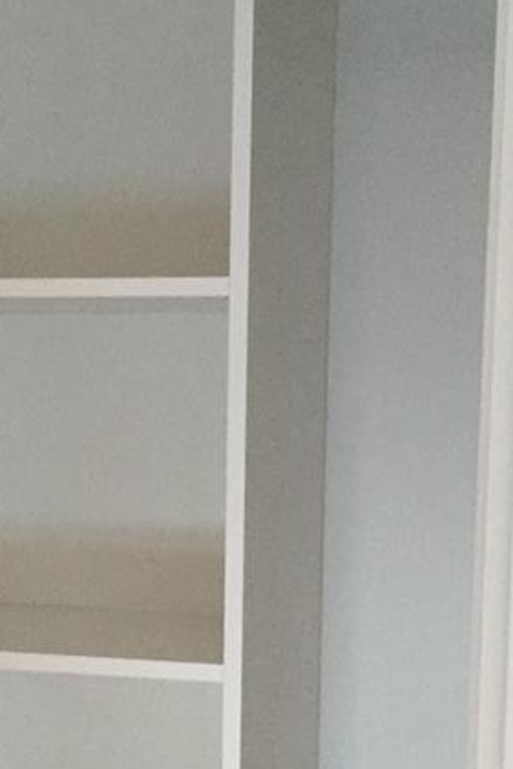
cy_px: 656
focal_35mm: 86
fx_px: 1837
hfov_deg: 15.7
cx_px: 57
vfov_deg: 23.2
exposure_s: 1/30
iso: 200
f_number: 2.2
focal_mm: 4.15
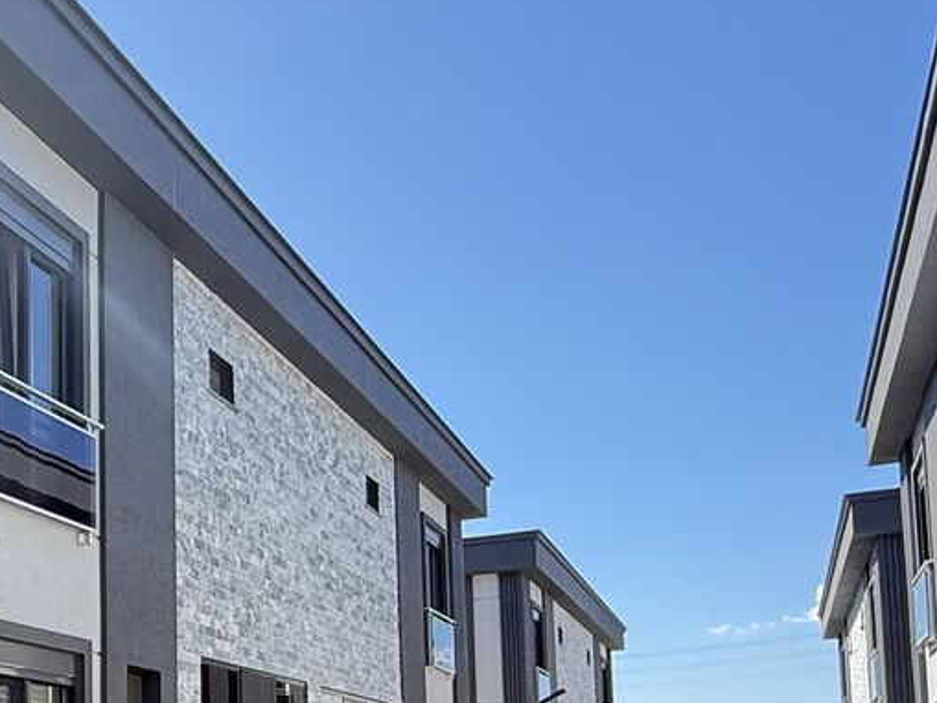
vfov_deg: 30.6
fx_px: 1191
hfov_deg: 38.4
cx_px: 9
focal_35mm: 44
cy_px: 696
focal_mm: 2.22
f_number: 2.2
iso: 64
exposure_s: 1/430
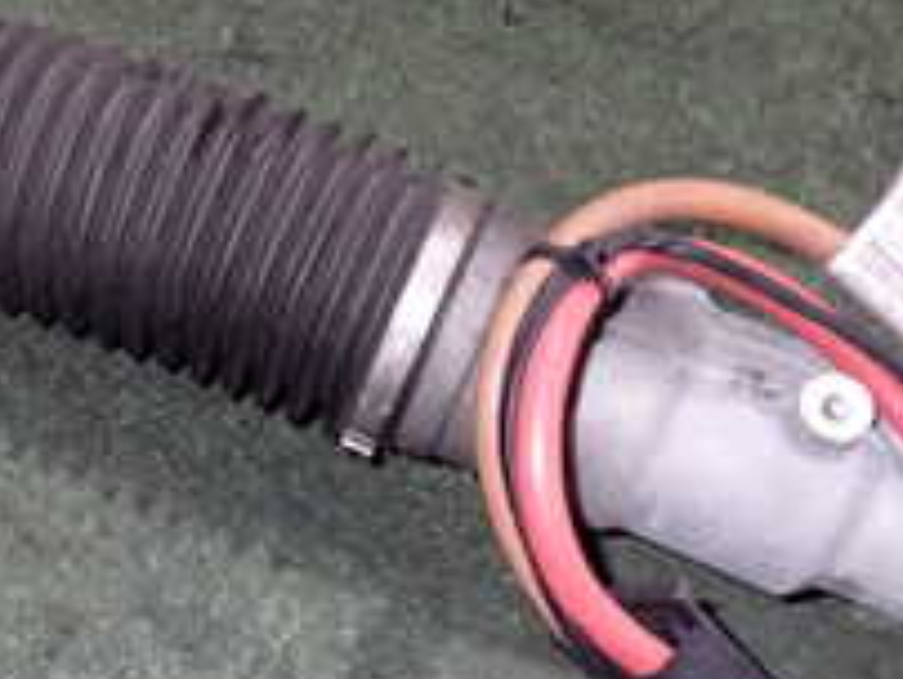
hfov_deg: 20.8
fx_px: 2324
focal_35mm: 89
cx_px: -112
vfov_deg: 16.6
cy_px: 174
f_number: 2.3
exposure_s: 1/30
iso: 400
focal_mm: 5.4
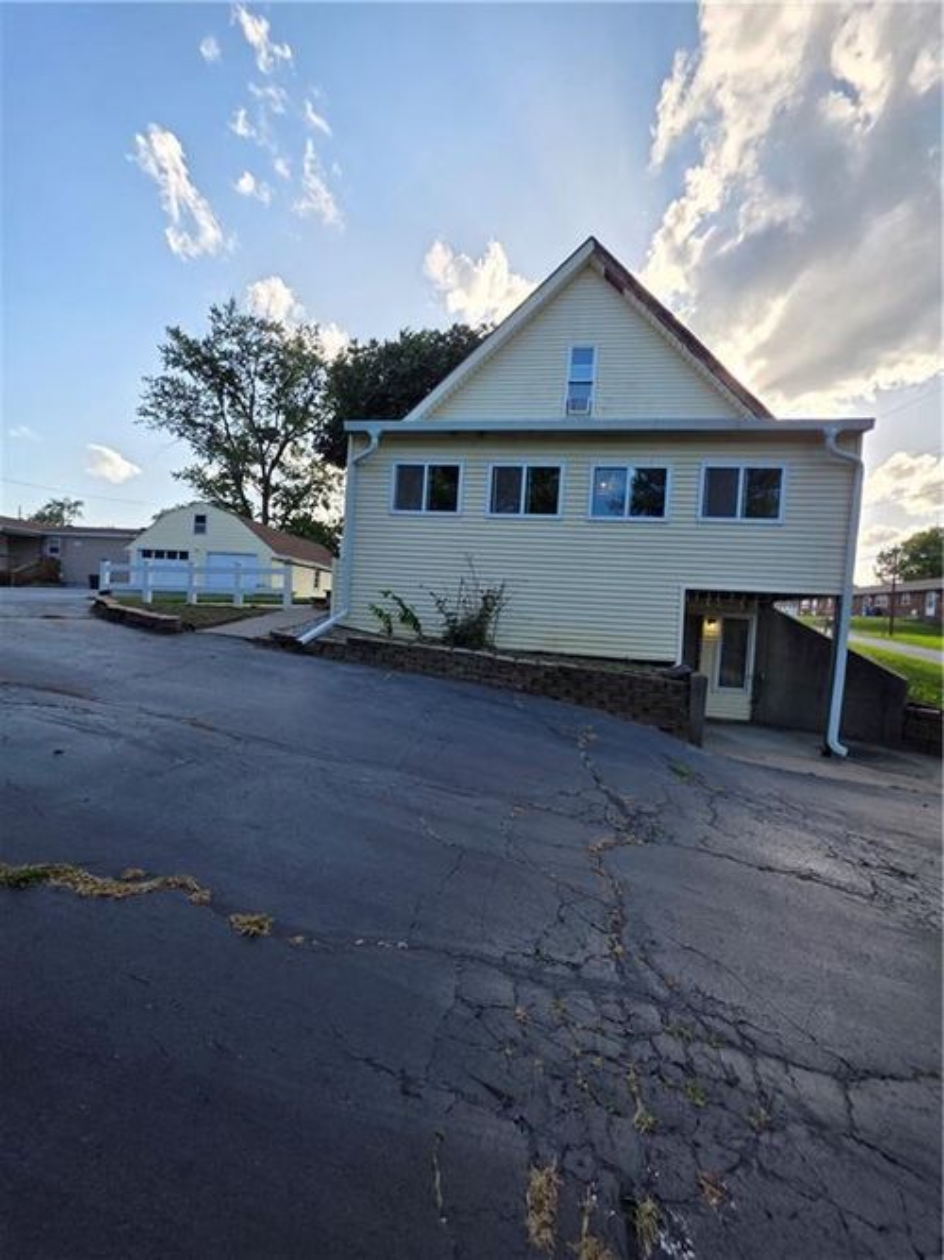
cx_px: 472
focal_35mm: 13
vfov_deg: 106.2
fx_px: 473
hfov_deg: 89.9
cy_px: 630
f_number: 1.9
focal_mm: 2.2
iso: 40
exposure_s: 1/957
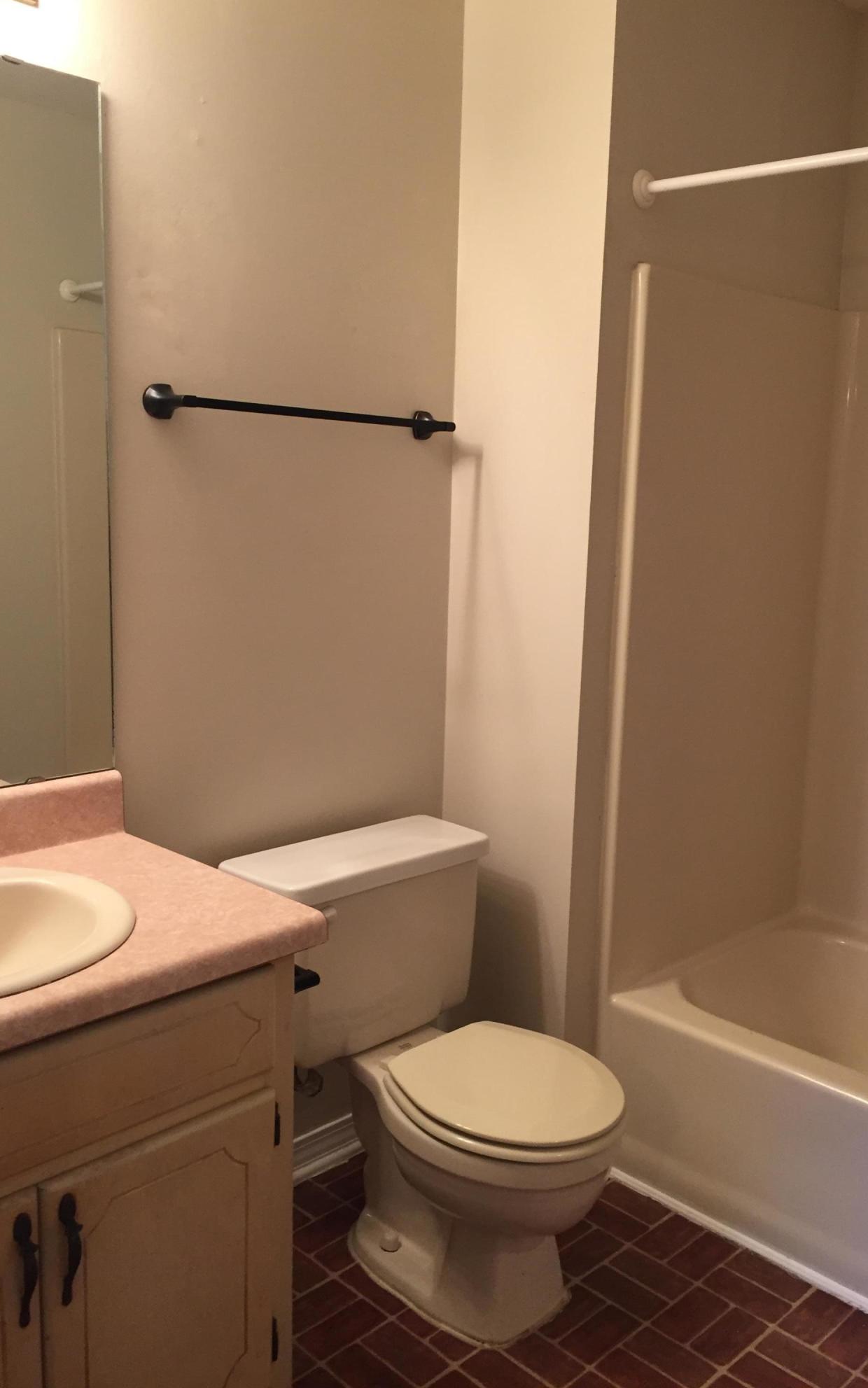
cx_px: 469
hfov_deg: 40.6
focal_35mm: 31
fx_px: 1173
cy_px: 689
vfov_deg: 61.2
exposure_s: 1/30
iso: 100
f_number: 2.2
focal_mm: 4.15
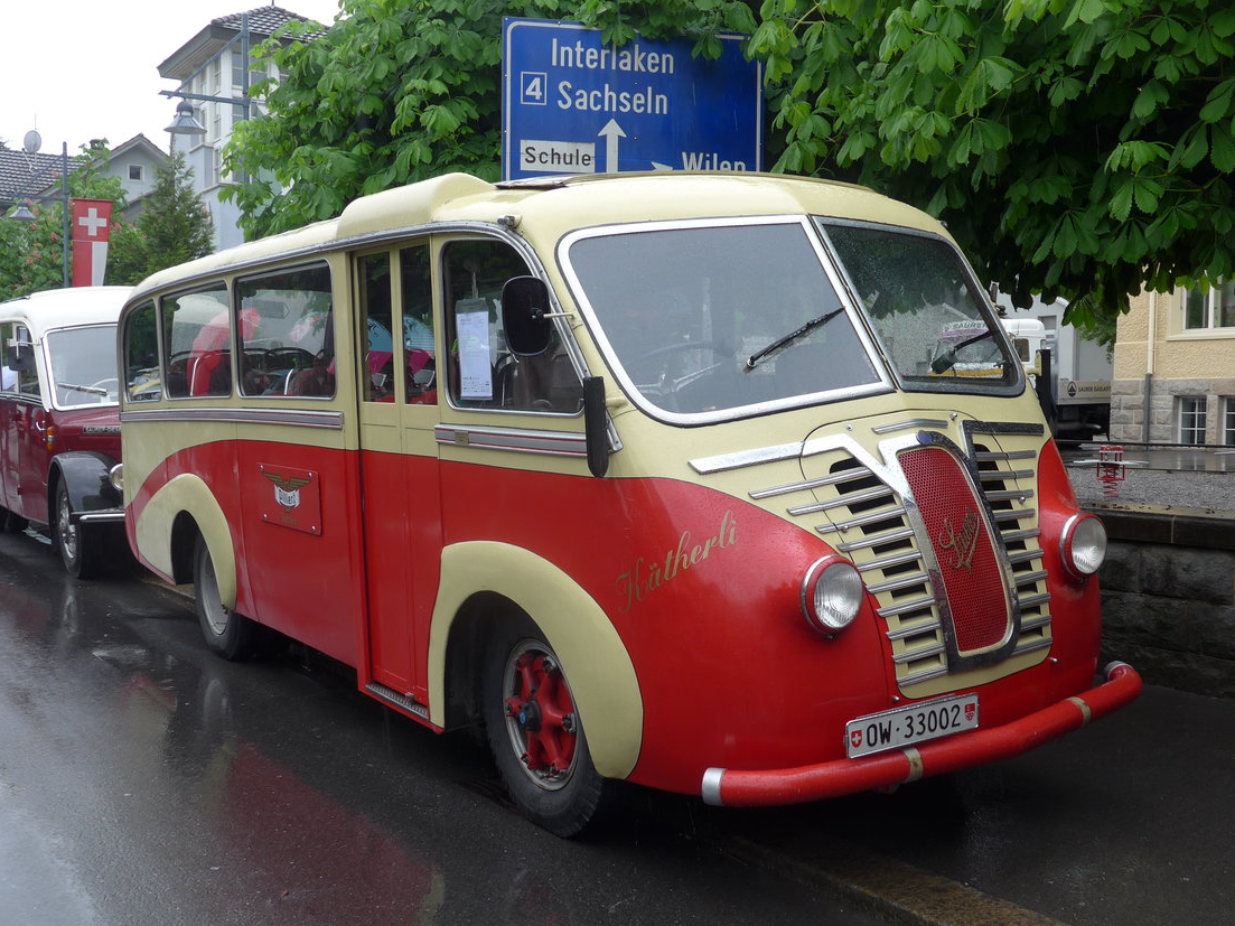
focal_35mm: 37
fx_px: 1320
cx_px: 615
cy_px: 493
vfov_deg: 38.6
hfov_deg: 50.1
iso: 80
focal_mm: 7
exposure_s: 1/160
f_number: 2.8
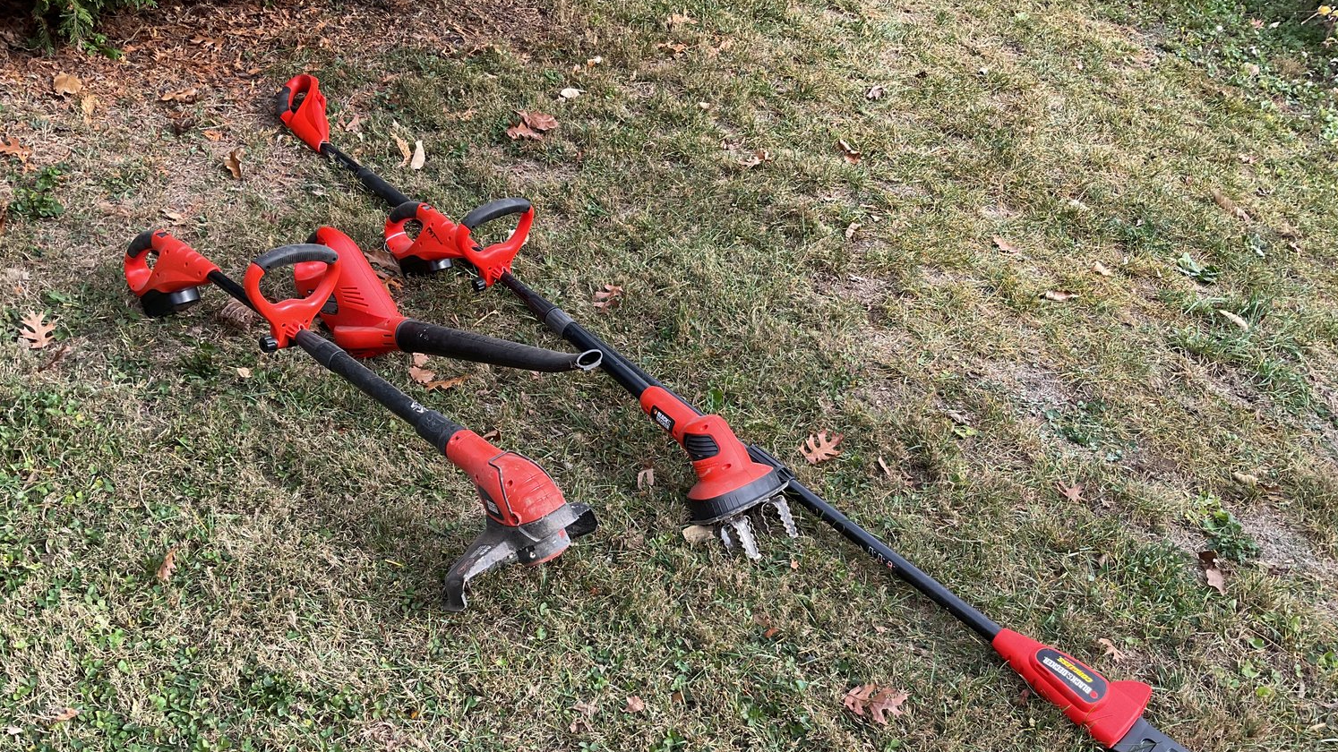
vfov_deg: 36.4
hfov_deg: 61.0
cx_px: 677
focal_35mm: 32
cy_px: 474
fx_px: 1135
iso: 16
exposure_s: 1/307
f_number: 1.8
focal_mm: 3
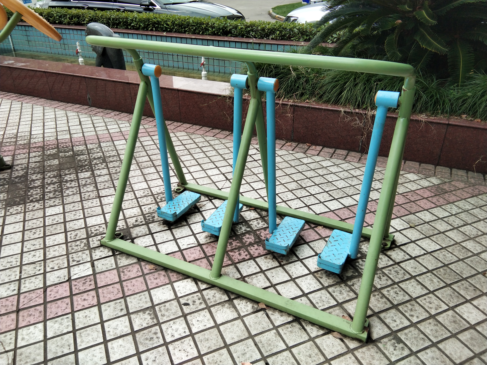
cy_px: 182
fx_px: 436
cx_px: 244
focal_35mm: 31
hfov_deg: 58.4
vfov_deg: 45.4
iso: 50
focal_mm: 3.69
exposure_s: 1/588
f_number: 2.2
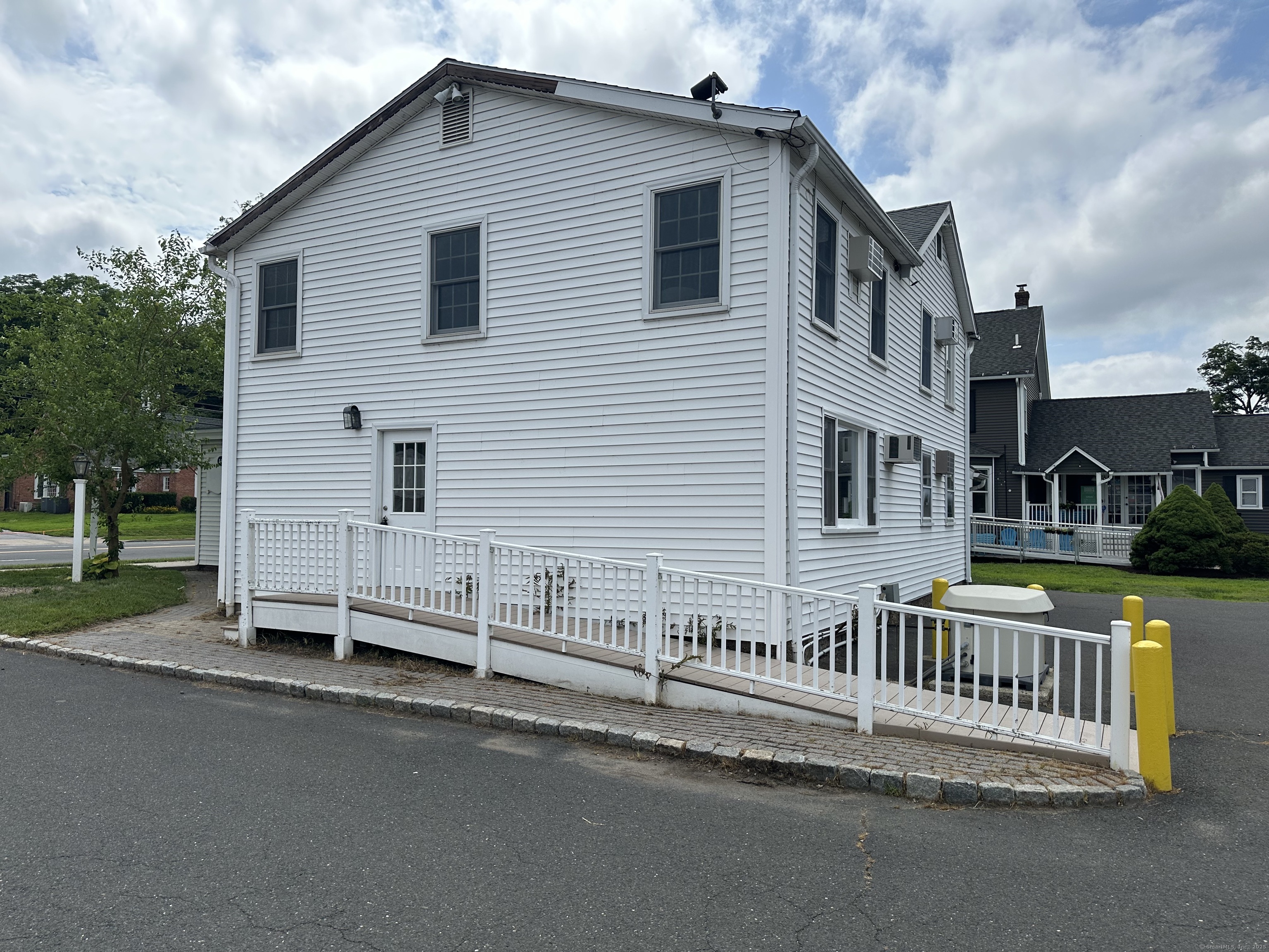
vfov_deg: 56.8
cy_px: 476
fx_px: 880
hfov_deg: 71.6
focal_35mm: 24
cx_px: 634
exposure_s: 1/5848
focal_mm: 6.86
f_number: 1.78
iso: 80
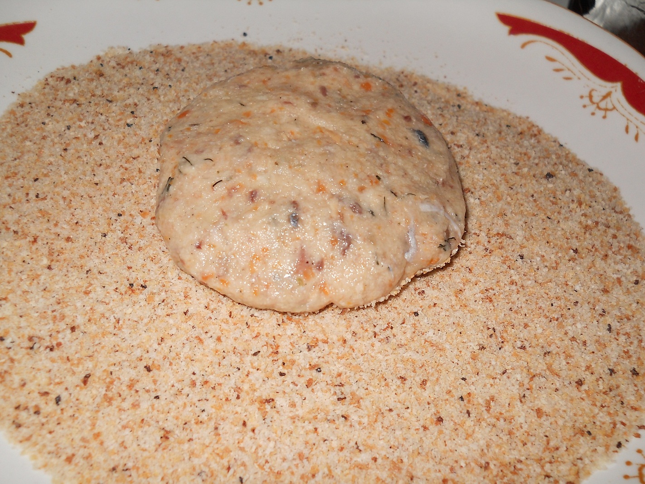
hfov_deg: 45.8
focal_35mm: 41
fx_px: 764
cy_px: 242
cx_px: 322
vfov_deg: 35.1
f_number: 5.5
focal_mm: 6.72
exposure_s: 1/30
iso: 80
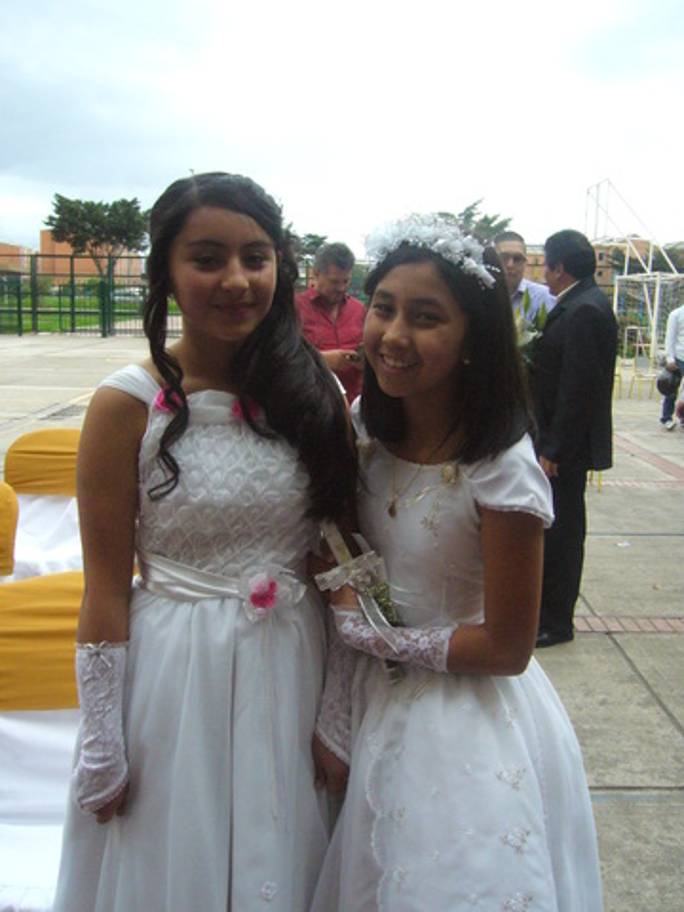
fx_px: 922
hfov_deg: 40.7
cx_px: 342
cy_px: 456
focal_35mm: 35
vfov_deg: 52.6
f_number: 5.6
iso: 400
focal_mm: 5.8
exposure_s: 1/250
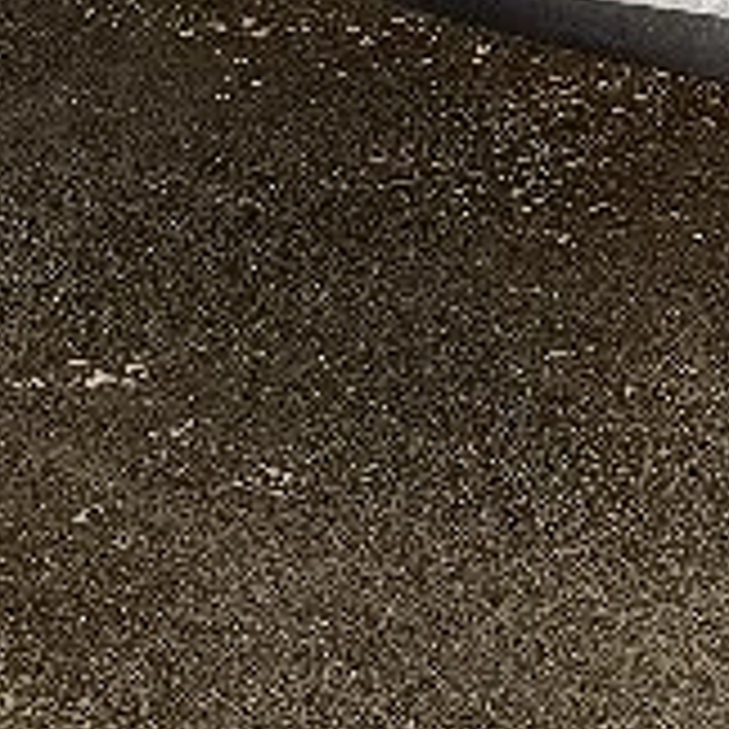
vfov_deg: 11.5
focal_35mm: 131
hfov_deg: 11.9
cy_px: -909
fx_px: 3121
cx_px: 1454
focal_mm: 5.59
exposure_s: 1/667
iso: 50
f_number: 1.88
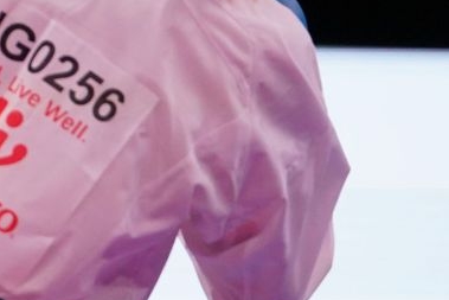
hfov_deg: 2.2
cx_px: -546
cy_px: 95
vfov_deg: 1.4
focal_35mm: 950
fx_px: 11852
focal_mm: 200
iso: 2500
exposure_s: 1/1000
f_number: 2.8
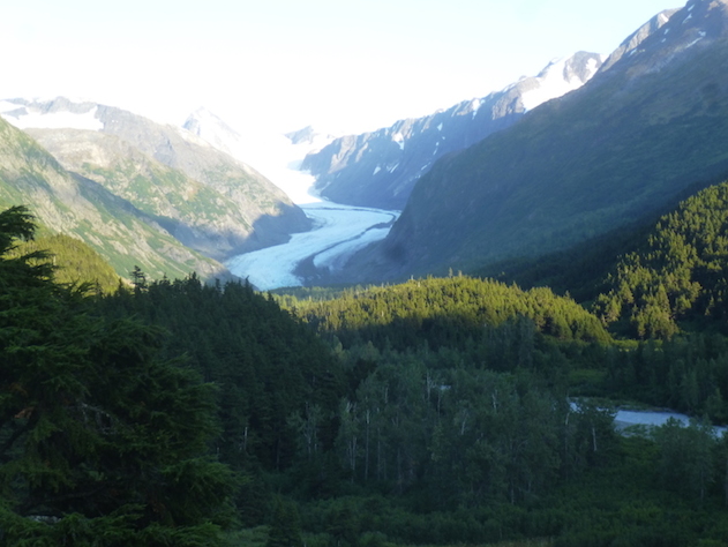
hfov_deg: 26.3
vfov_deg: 19.9
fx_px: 1557
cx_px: 360
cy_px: 271
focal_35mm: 74
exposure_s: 1/100
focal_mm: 13.2
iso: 160
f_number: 4.7
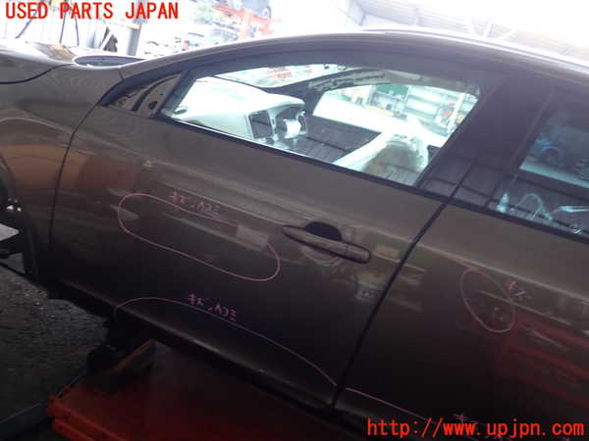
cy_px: 220
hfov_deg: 60.0
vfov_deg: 46.8
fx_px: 510
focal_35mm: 30
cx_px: 294
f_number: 2.3
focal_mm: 5.4
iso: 100
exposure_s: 1/60
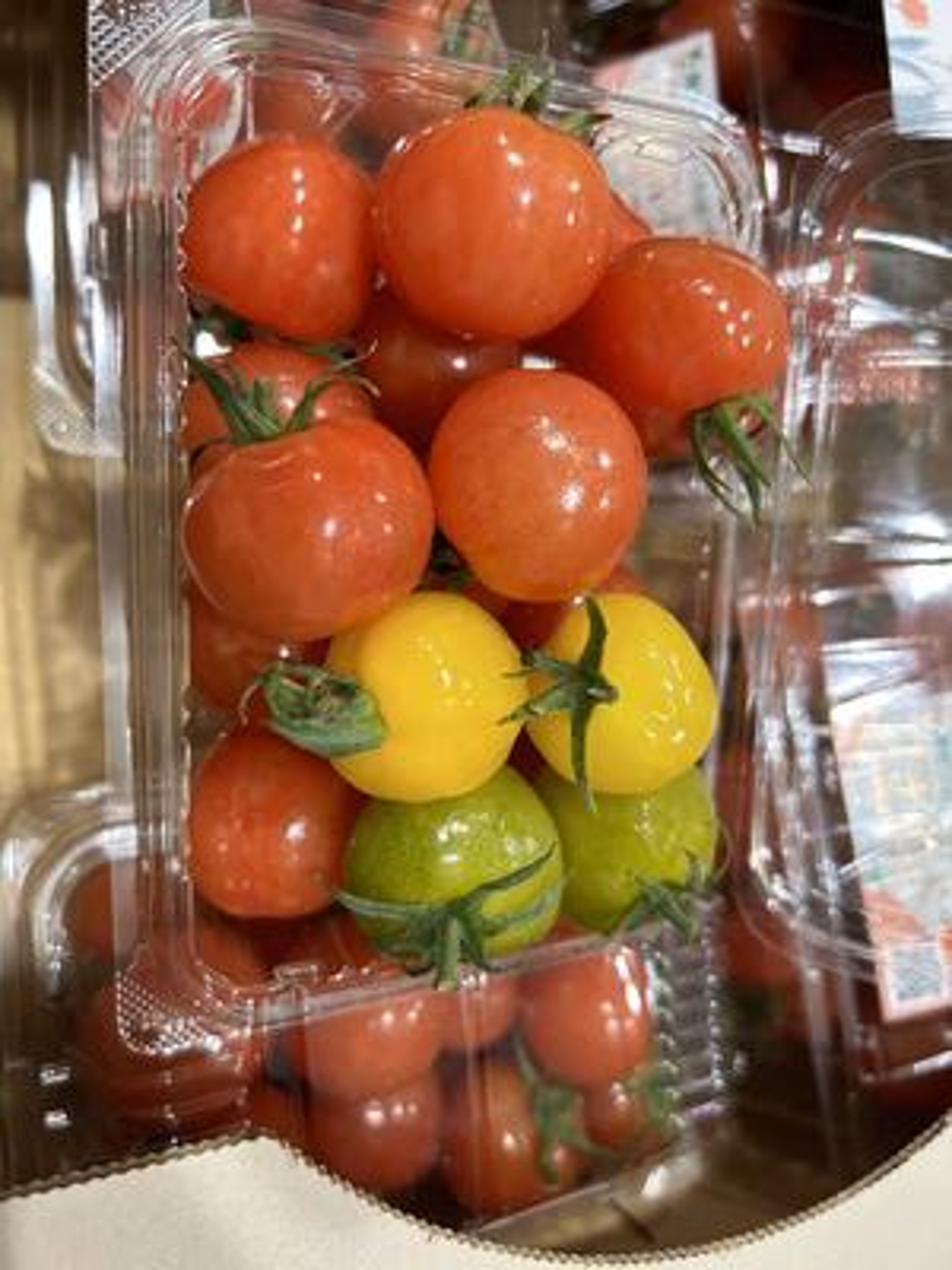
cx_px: 476
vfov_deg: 67.3
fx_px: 953
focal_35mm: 26
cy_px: 635
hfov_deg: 53.1
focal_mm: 5.7
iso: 250
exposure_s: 1/60
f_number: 1.5
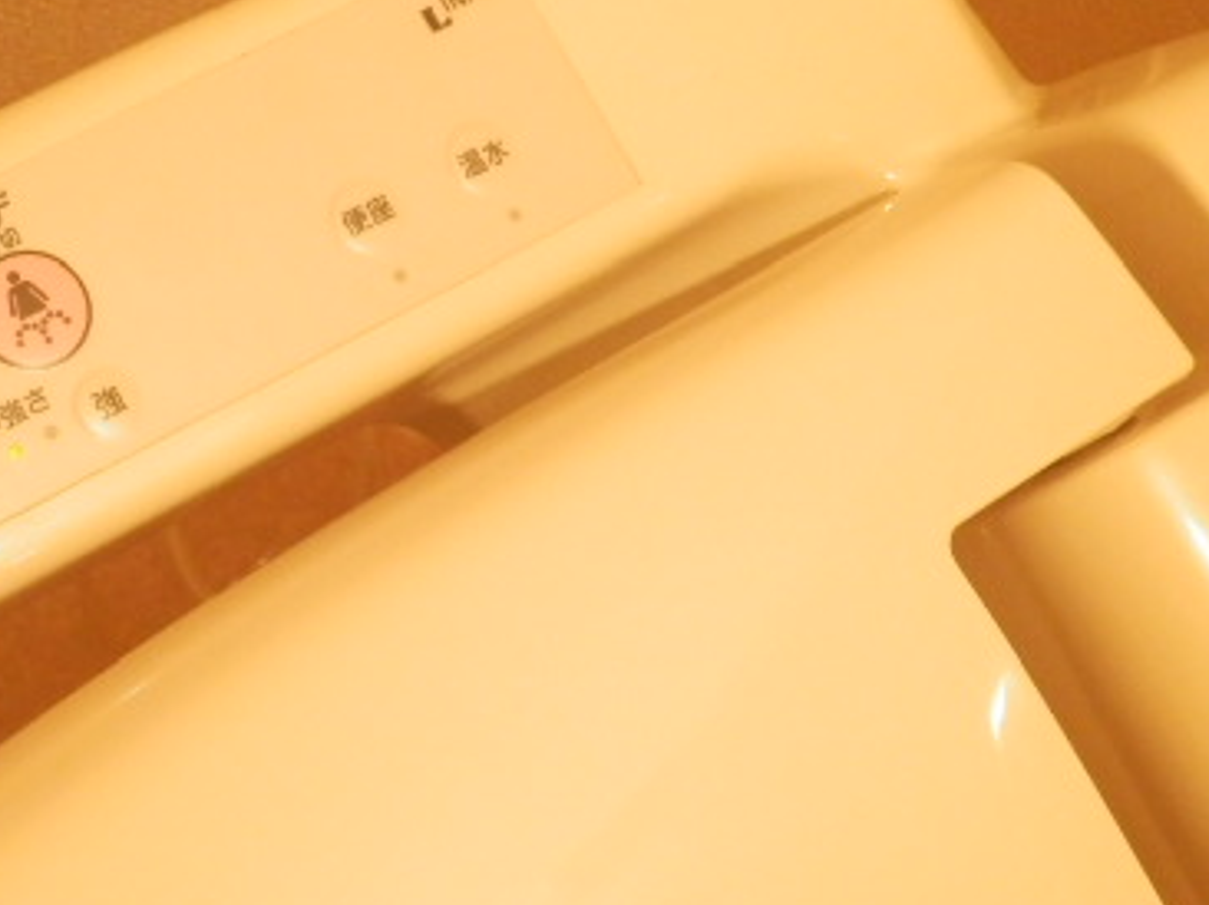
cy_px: 264
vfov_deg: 19.0
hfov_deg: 24.9
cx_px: 215
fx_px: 2688
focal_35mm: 77
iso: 800
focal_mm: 7.9
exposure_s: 1/25
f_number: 4.2
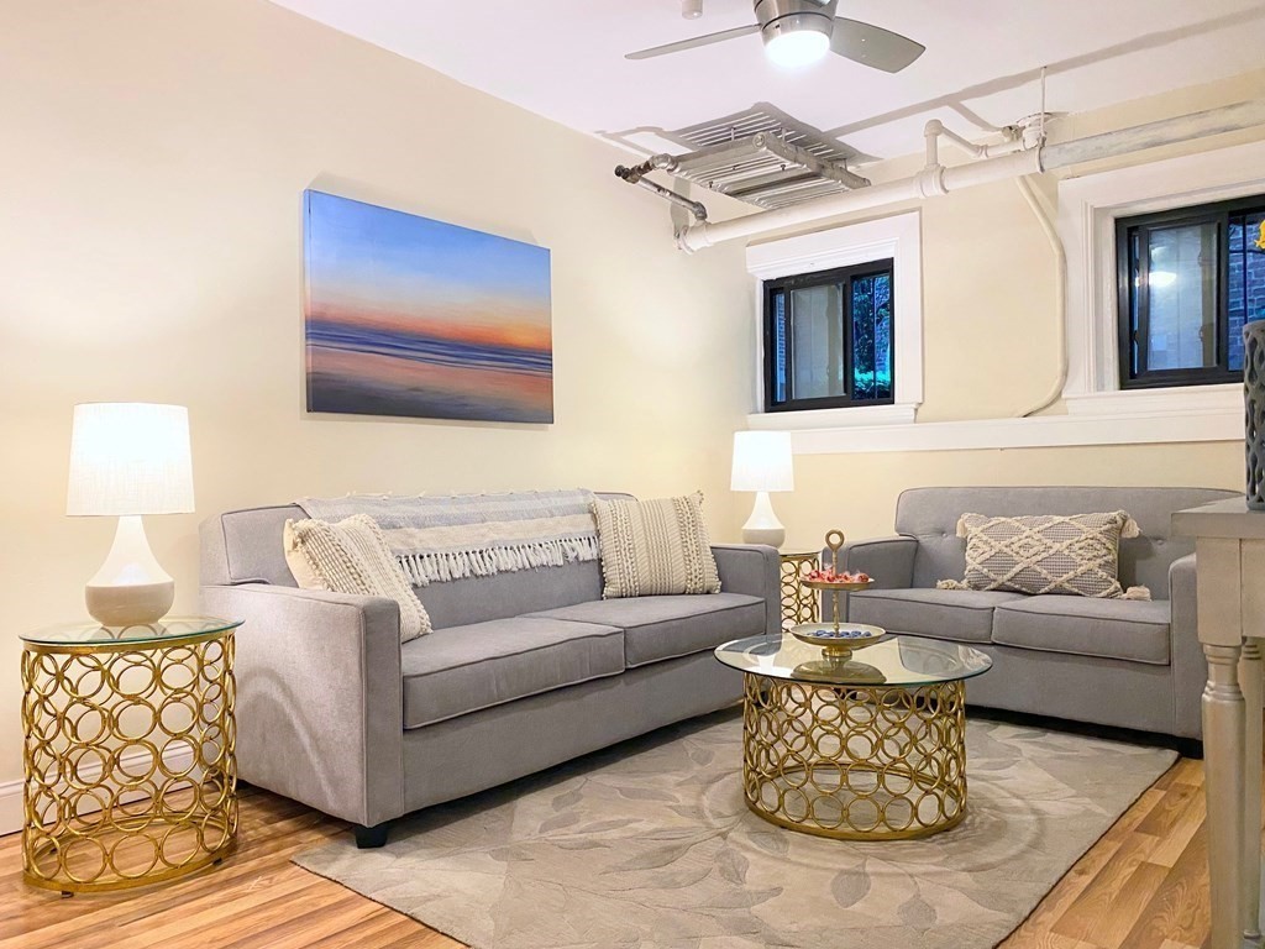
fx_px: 950
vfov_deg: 53.1
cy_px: 474
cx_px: 632
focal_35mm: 26
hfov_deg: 67.3
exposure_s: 1/60
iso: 400
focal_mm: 4.25
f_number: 1.8
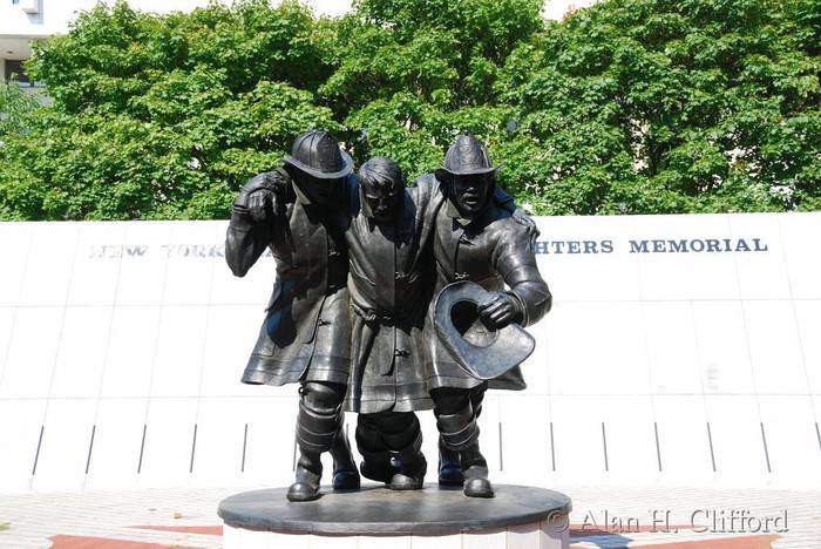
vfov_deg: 29.0
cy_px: 274
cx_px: 410
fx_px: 1061
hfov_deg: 42.3
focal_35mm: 46
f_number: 6.3
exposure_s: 1/160
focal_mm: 31
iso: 100
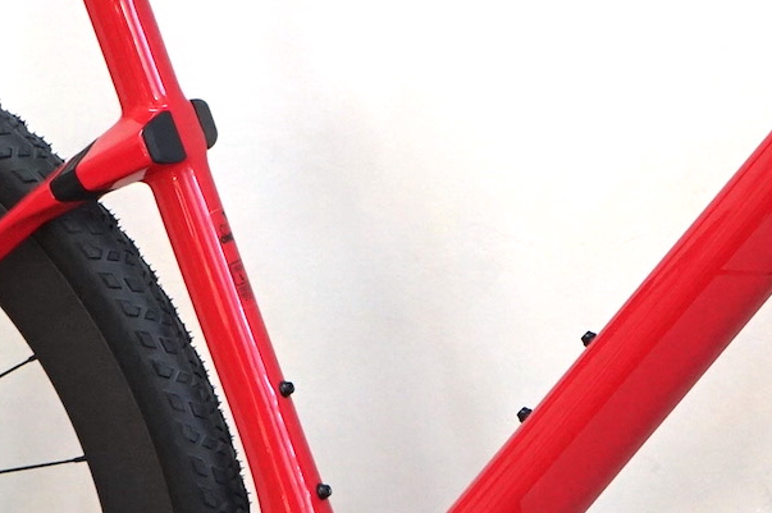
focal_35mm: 194
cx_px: 707
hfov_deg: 10.5
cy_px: 194
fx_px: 4157
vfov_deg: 7.1
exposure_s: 1/160
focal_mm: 52
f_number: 5
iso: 1250
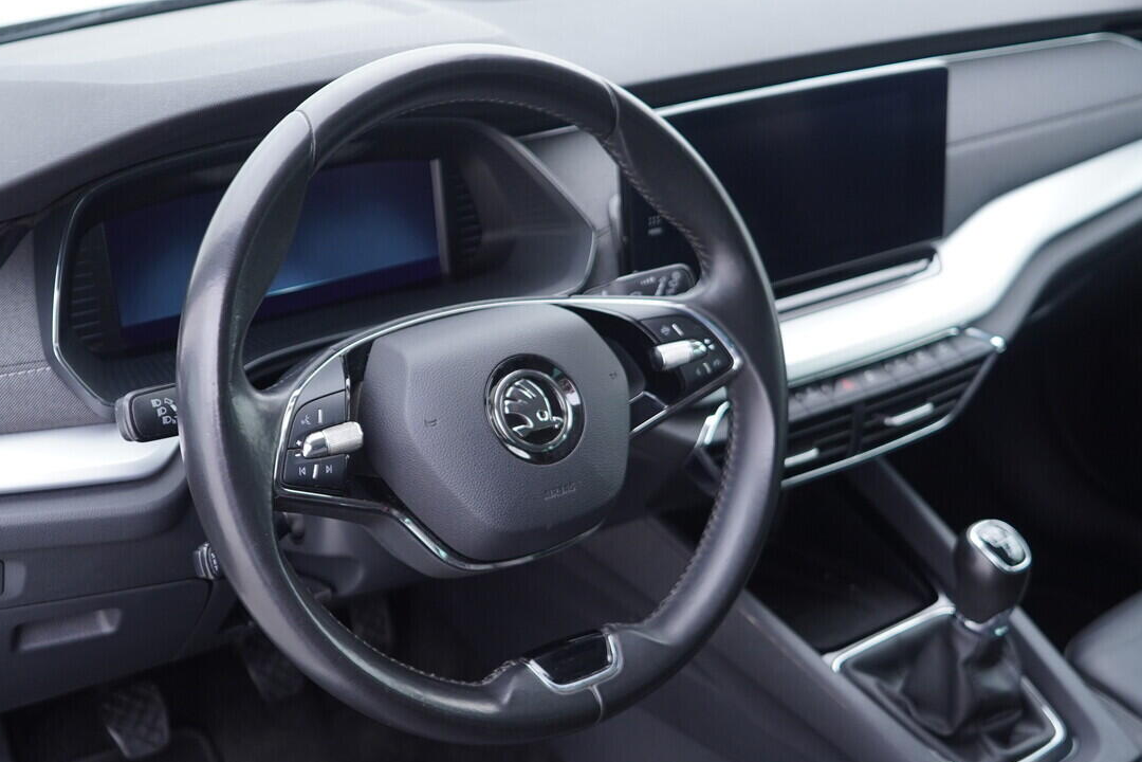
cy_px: 405
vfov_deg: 28.1
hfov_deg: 41.0
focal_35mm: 48
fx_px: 1523
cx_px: 491
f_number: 2.8
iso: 250
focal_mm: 24
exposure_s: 1/40
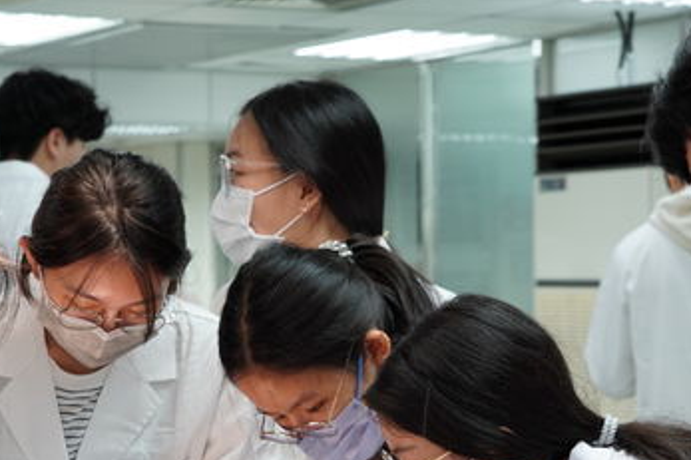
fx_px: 2242
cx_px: 311
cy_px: 358
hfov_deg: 17.5
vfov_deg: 11.7
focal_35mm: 117
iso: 500
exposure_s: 1/60
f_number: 5
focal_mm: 45
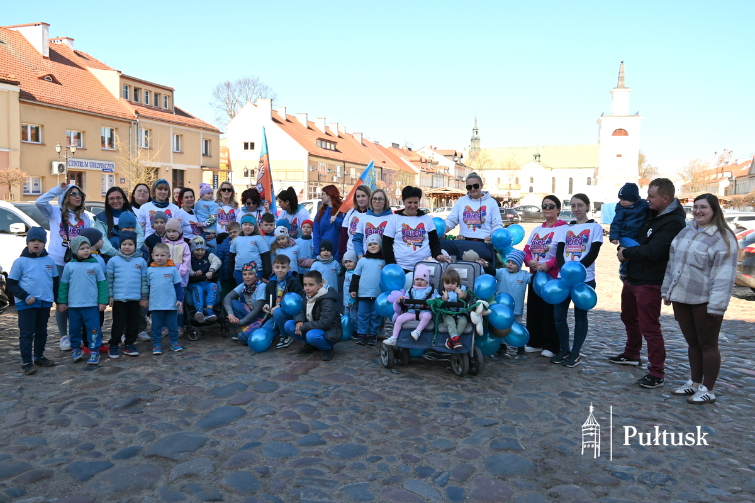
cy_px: 252
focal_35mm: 30
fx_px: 640
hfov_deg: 61.1
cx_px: 378
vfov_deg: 43.0
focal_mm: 30.5
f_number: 5.6
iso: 110
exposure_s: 1/250
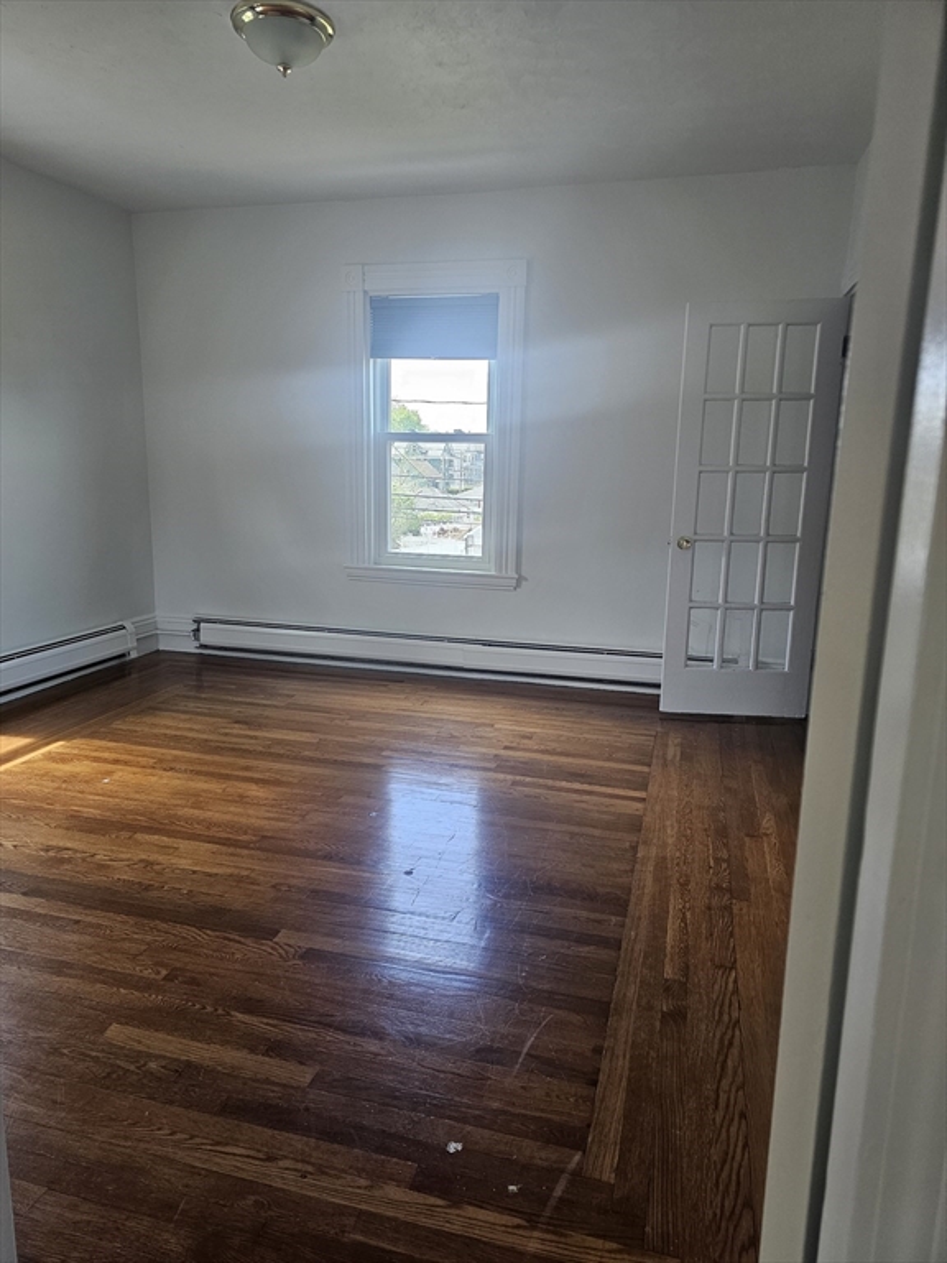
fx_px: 839
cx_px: 474
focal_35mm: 23
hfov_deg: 58.9
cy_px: 632
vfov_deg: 73.9
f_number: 1.7
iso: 125
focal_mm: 6.3
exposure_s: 1/120
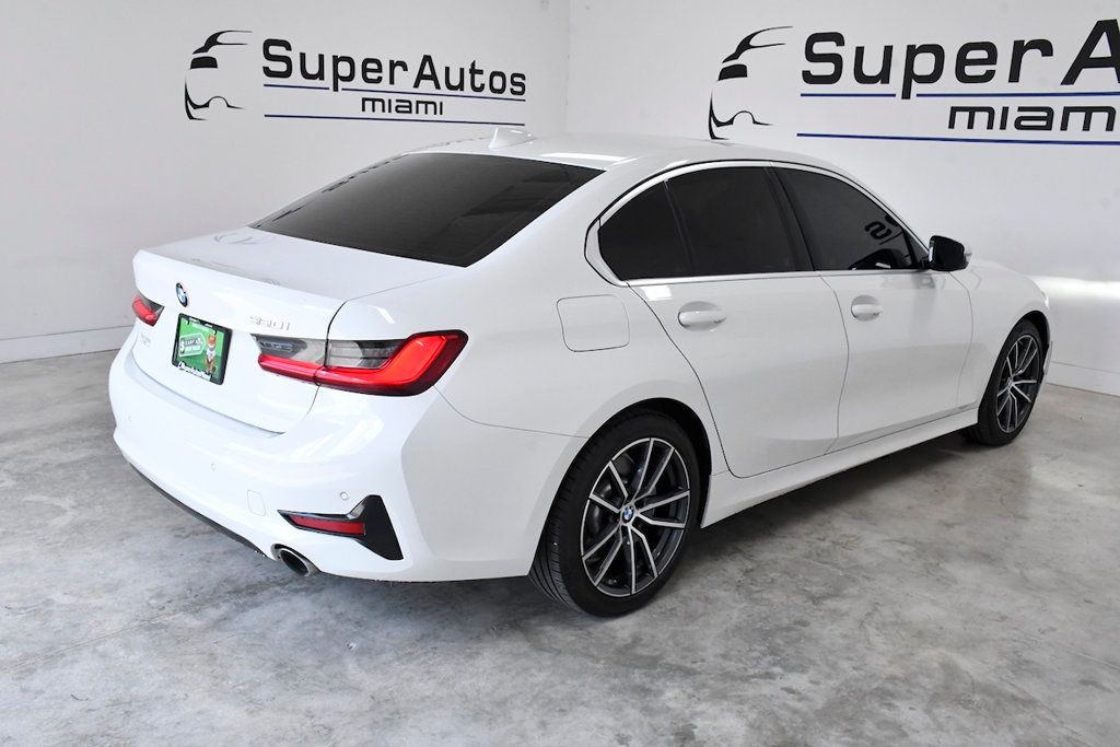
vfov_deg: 40.0
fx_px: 1027
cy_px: 374
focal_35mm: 33
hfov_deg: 57.2
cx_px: 560
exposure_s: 1/500
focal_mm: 22
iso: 2500
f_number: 11
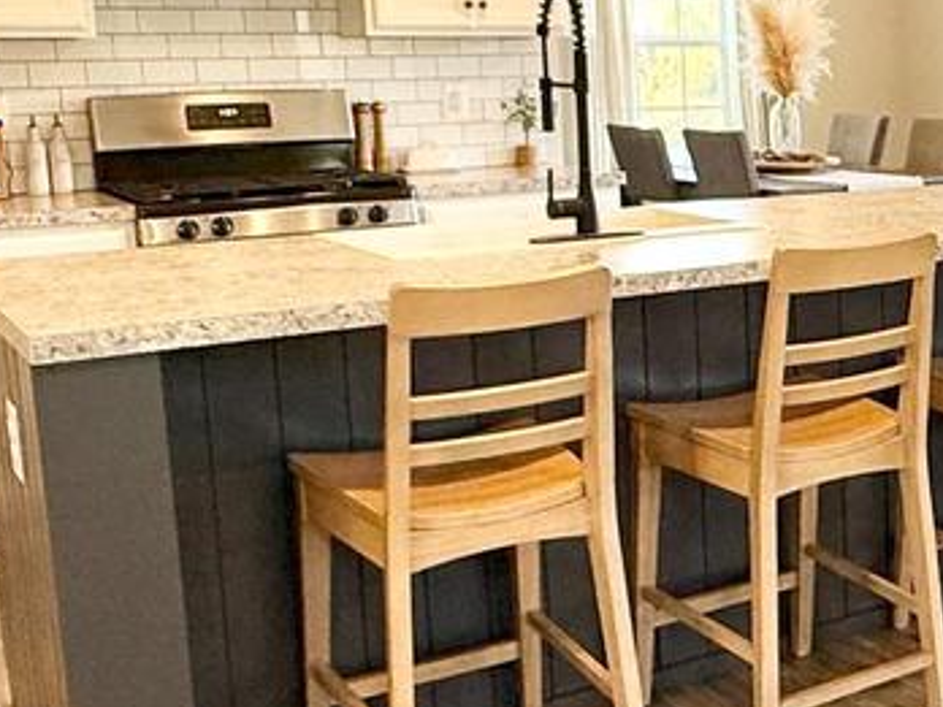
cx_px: 959
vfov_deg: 25.2
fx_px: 1580
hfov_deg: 30.7
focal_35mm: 58
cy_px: 303
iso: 200
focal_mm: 2.22
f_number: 2.2
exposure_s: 1/120
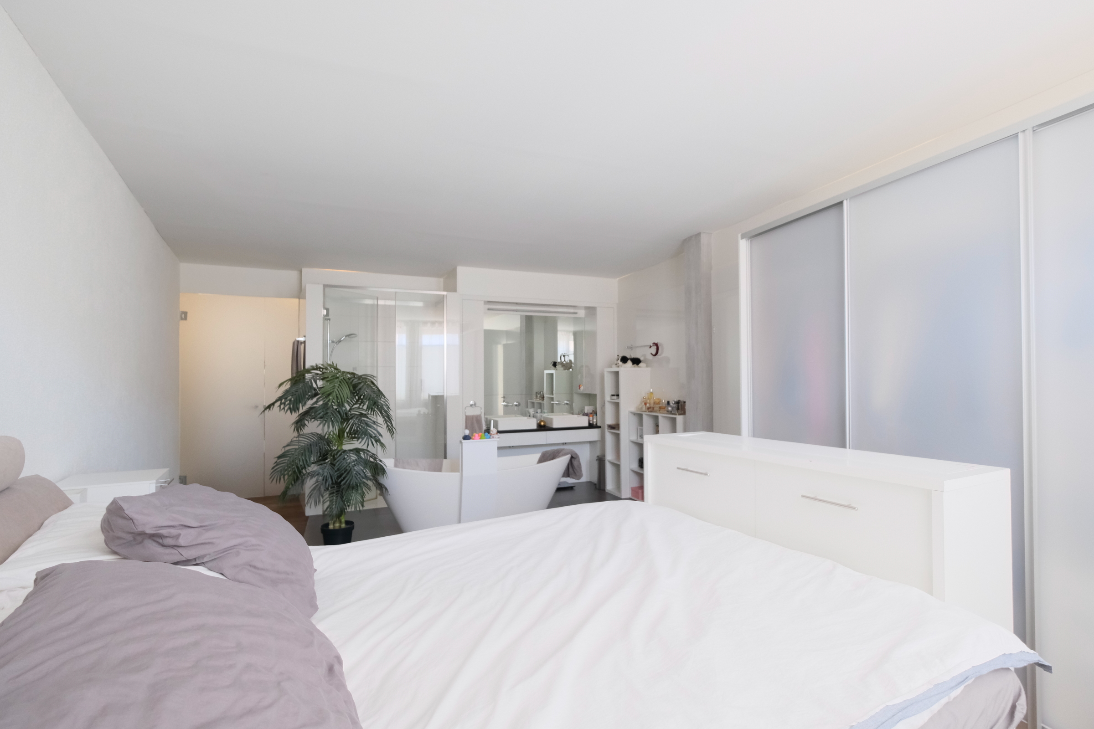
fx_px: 486
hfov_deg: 96.6
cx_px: 580
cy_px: 367
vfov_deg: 73.7
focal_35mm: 16
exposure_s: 1/15
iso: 1600
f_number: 4
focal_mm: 10
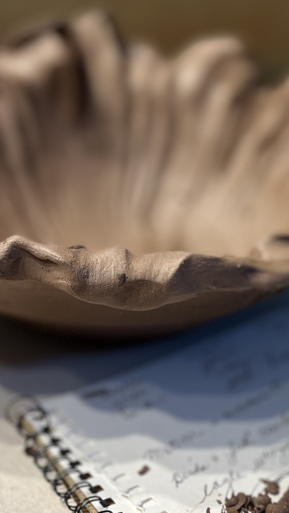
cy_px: 306
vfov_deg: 38.3
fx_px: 736
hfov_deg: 21.8
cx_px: 249
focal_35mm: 54
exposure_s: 1/139
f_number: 1.6
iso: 32
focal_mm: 5.1
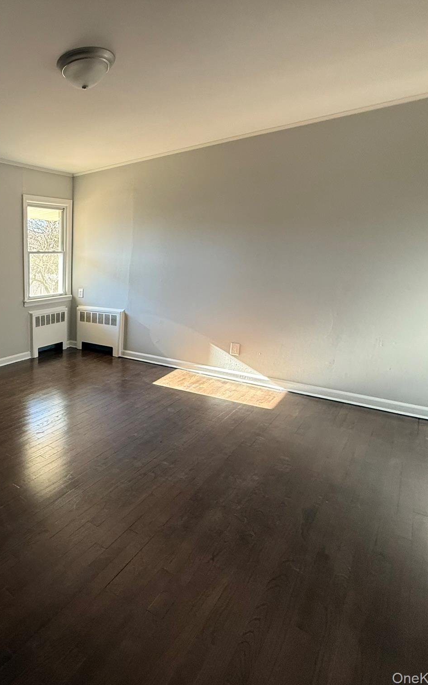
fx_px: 373
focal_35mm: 20
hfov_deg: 50.8
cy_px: 343
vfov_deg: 85.1
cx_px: 23
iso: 200
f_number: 2.2
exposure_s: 1/99
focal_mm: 2.22
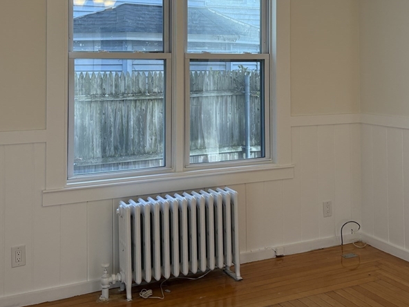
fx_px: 532
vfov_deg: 31.2
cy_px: 52
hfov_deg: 42.1
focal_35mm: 45
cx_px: 219
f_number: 1.6
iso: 80
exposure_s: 1/240
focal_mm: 5.96
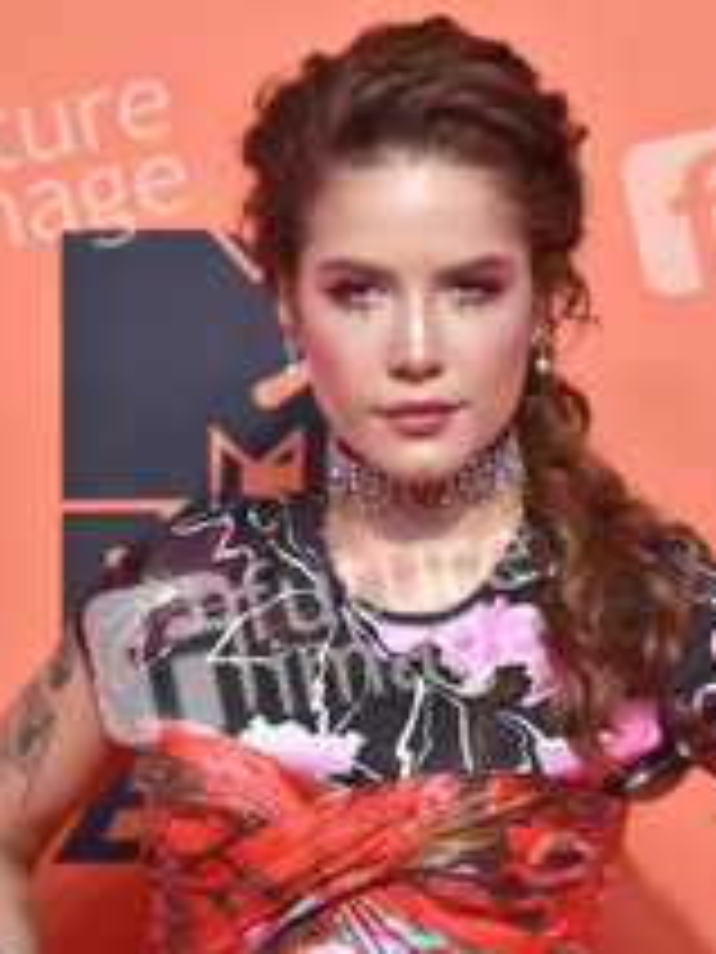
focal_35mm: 263
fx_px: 7253
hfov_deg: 5.7
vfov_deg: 7.5
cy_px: 864
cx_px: 446
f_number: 4.5
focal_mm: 145
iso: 2000
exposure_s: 1/250
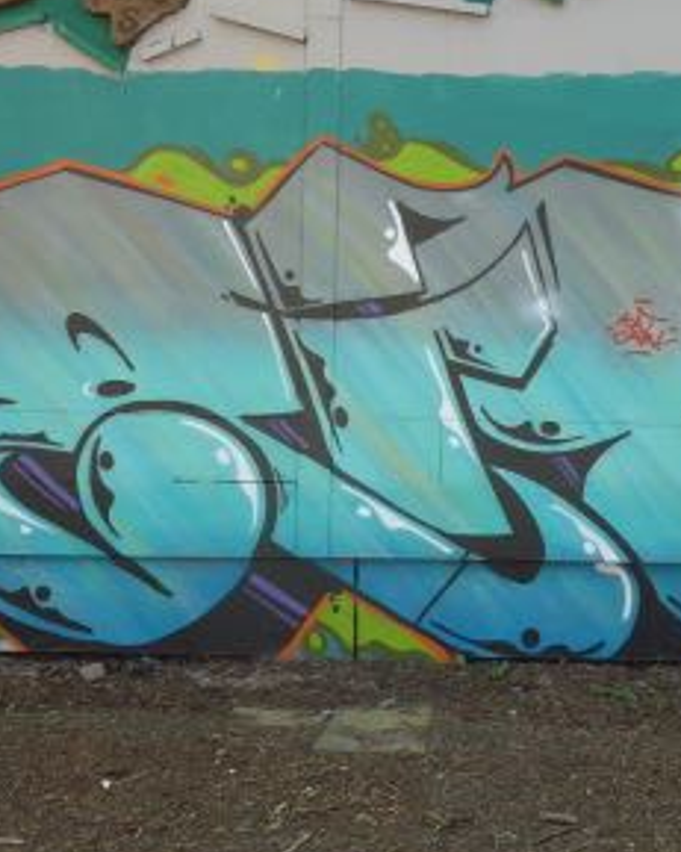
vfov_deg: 38.0
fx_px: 1235
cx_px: 522
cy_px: 458
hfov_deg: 30.2
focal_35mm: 49
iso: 80
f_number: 2.8
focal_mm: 6
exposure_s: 1/125
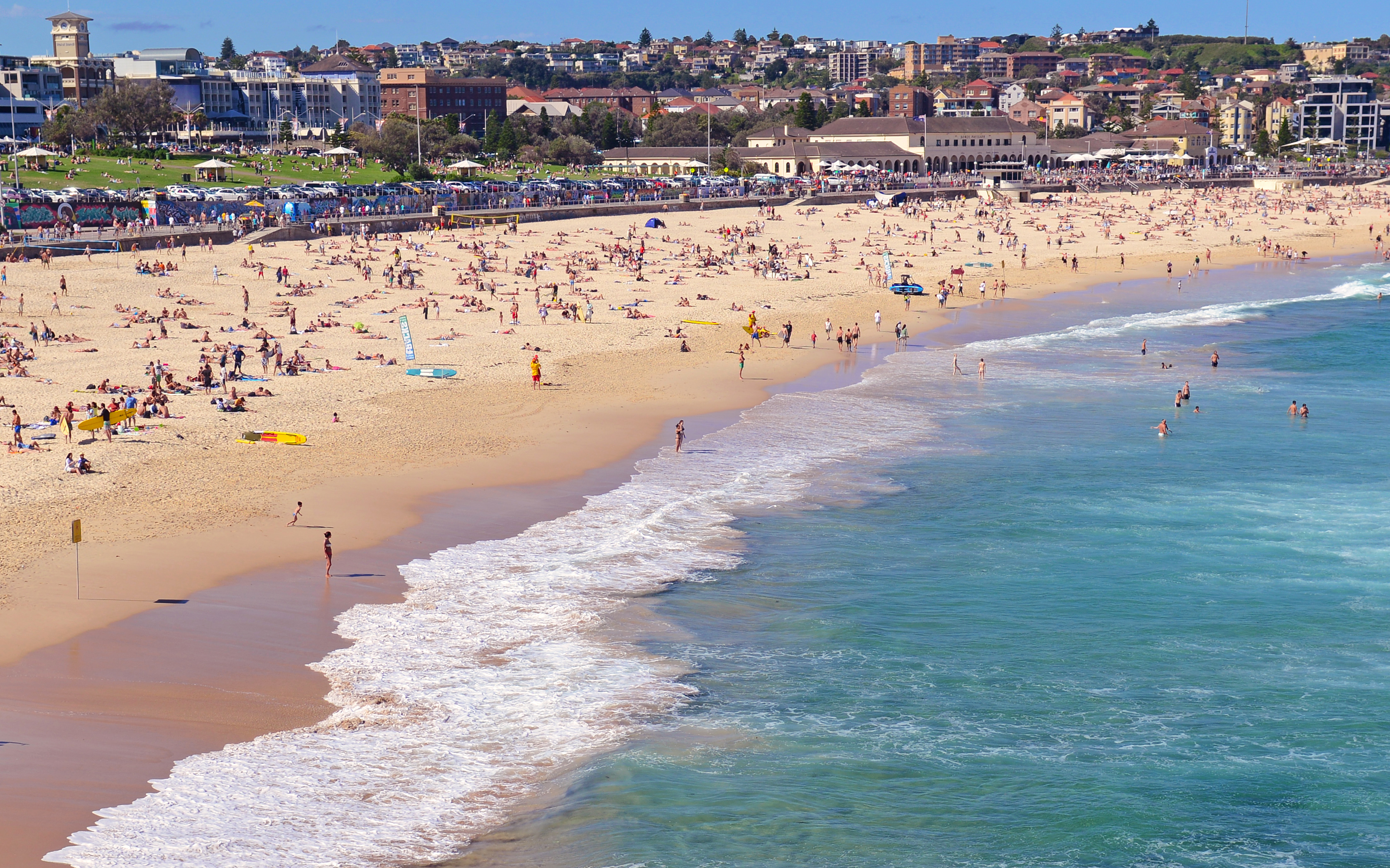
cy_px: 777
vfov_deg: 19.6
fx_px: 2462
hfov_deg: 31.5
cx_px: 674
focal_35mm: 65
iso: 100
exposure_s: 1/640
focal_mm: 29
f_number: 7.1
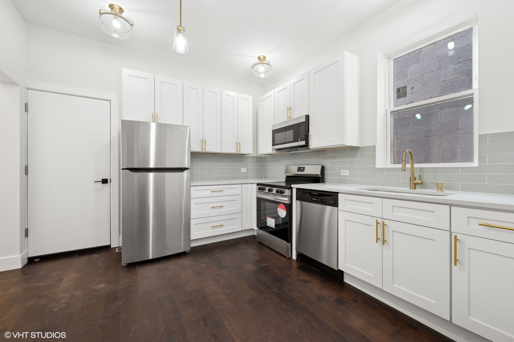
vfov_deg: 81.1
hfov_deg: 104.3
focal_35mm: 14
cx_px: 257
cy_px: 171
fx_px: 200
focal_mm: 14
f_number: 9.5
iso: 200
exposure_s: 1/8
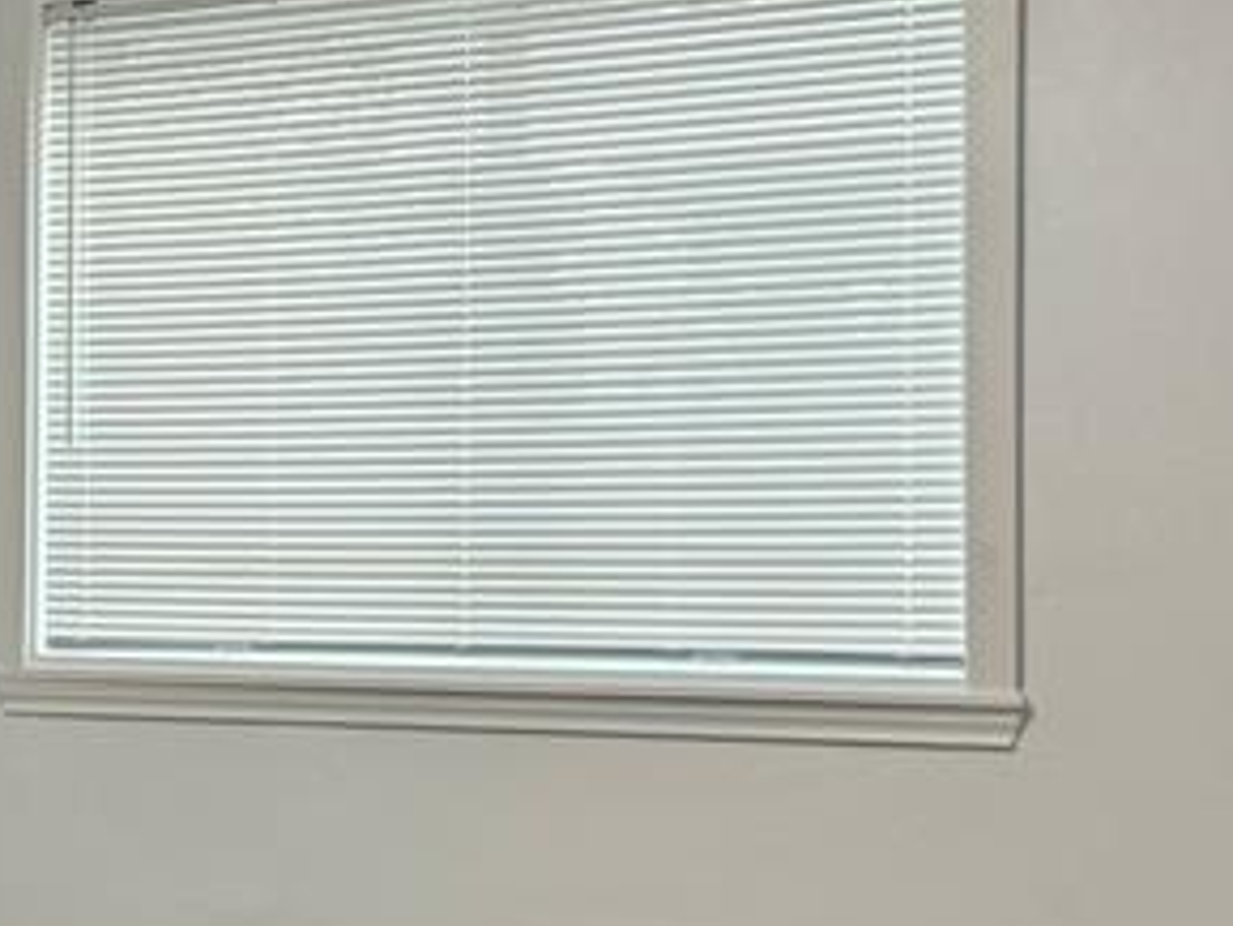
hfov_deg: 22.3
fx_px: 3029
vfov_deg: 17.4
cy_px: 508
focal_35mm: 85
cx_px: 73
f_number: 1.78
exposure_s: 1/120
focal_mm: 6.76
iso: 125
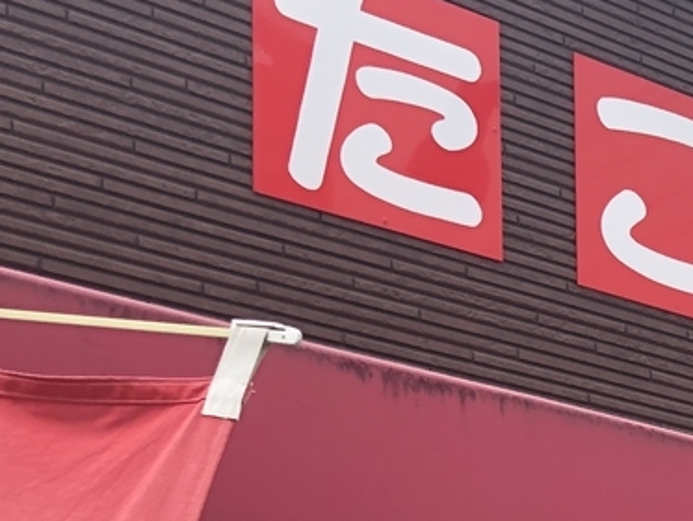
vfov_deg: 15.2
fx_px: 1802
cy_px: 787
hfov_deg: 19.9
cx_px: 922
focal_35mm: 90
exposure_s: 1/867
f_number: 1.8
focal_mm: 3.99
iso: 20
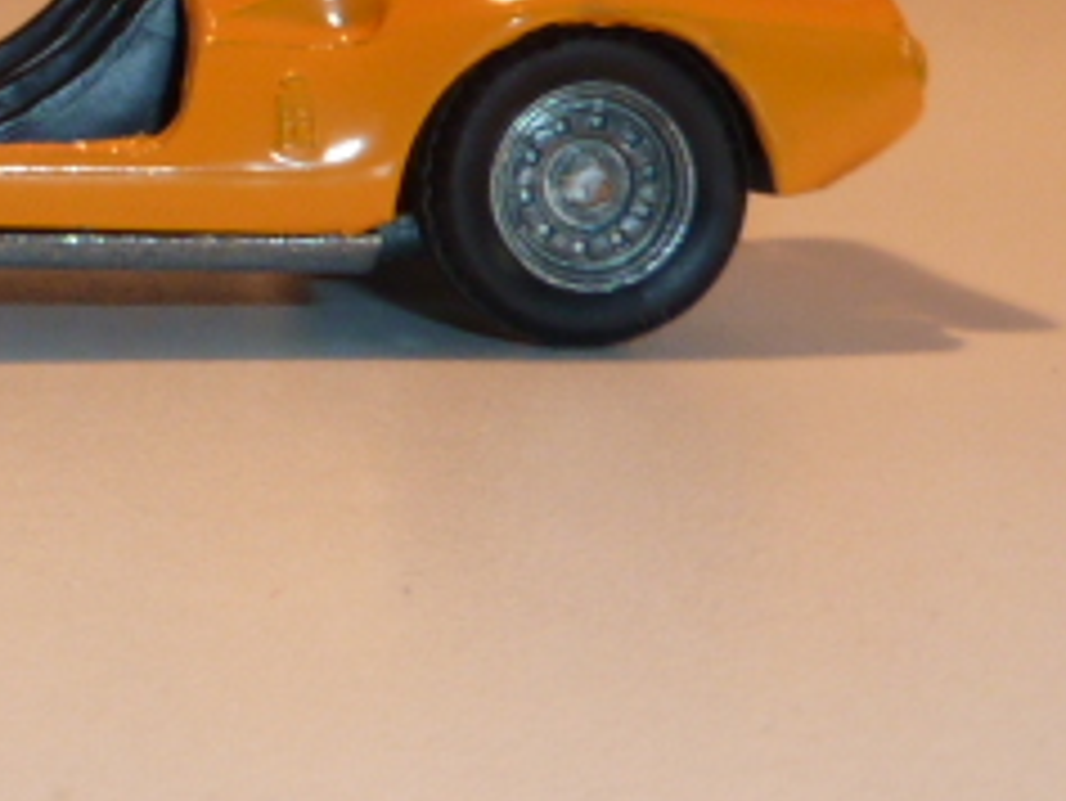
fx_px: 3574
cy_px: -266
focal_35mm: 116
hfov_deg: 16.5
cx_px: -99
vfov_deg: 12.4
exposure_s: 1/50
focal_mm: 4.1
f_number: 4
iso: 100
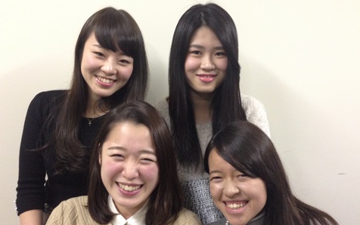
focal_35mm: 36
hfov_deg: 54.0
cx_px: 178
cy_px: 124
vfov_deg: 35.3
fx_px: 353
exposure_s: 1/20
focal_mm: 4.12
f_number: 2.4
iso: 250
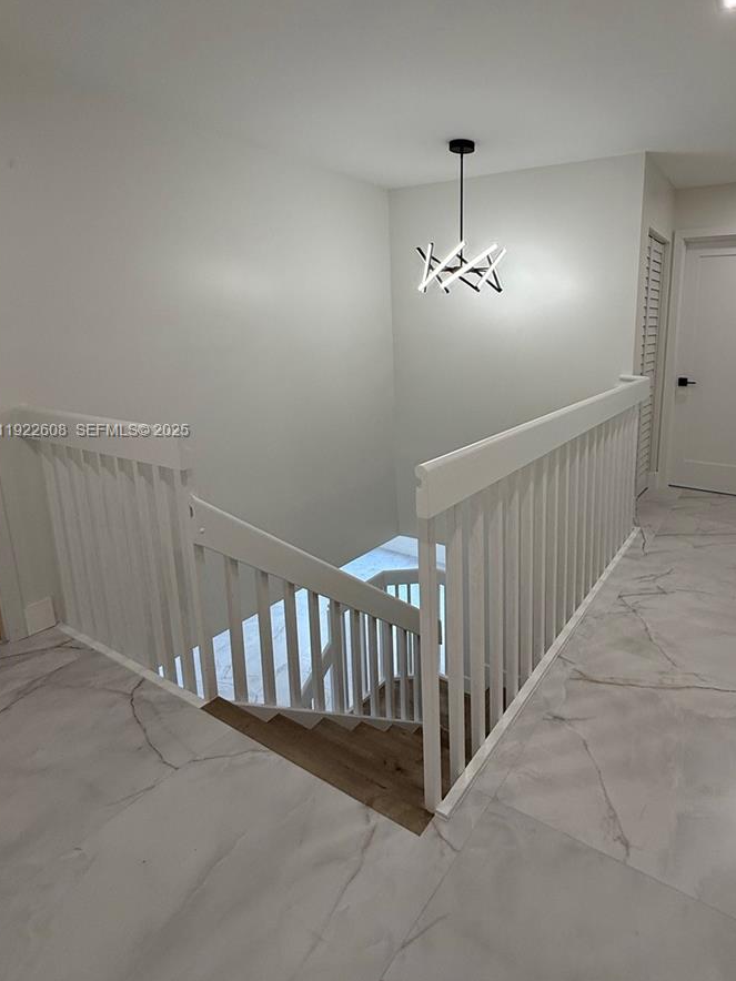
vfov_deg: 84.3
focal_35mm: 19
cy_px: 432
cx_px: 483
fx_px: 539
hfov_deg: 67.0
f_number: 2.2
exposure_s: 1/120
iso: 100
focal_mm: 2.22
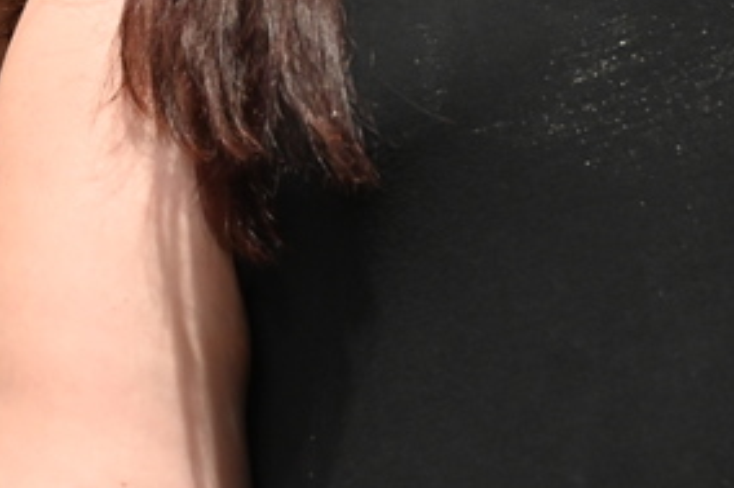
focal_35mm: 148
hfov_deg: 13.9
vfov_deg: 9.1
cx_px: 468
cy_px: -174
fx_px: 3016
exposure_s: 1/125
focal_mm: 41
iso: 2800
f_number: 4
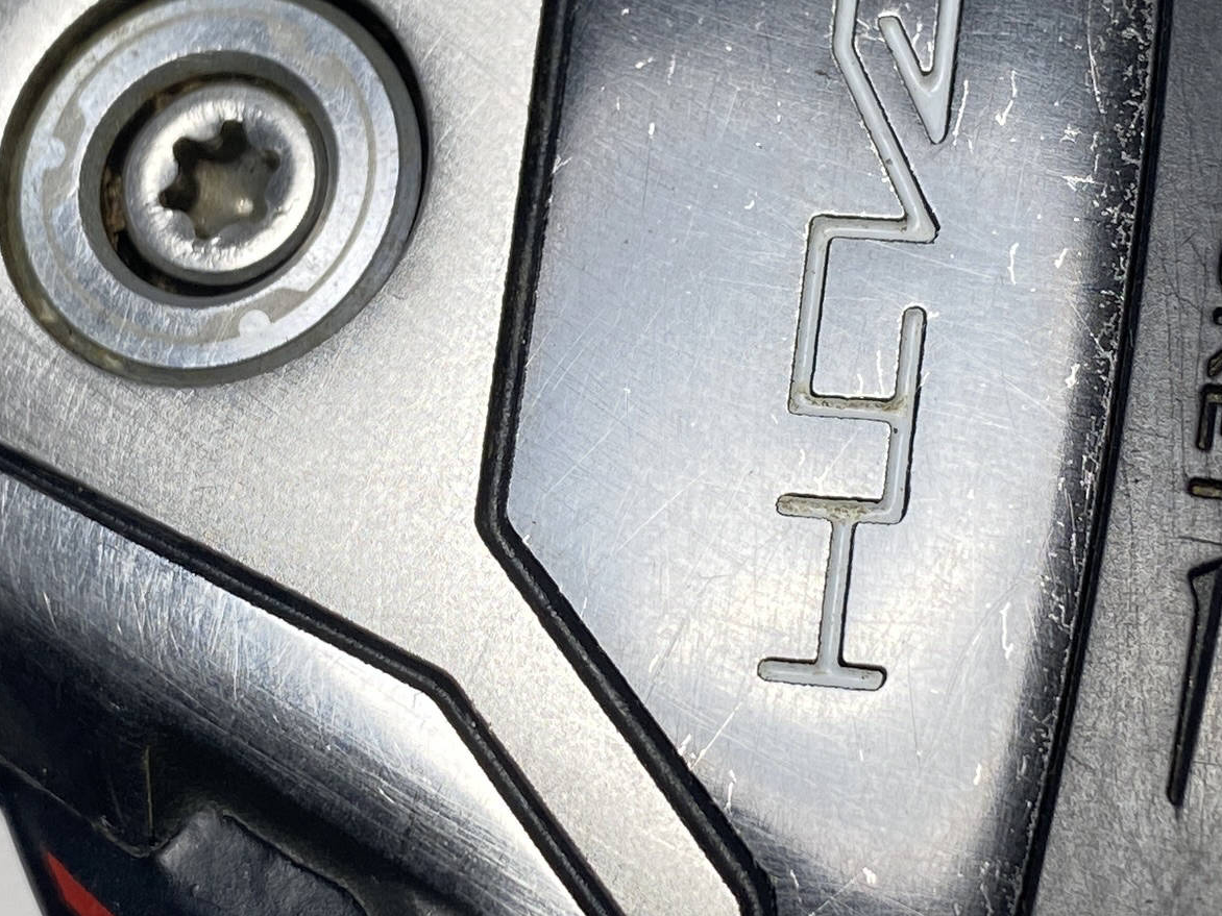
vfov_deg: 17.2
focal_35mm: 86
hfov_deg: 22.8
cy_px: 534
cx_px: 632
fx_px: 3036
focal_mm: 4.25
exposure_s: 1/517
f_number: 1.8
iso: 32
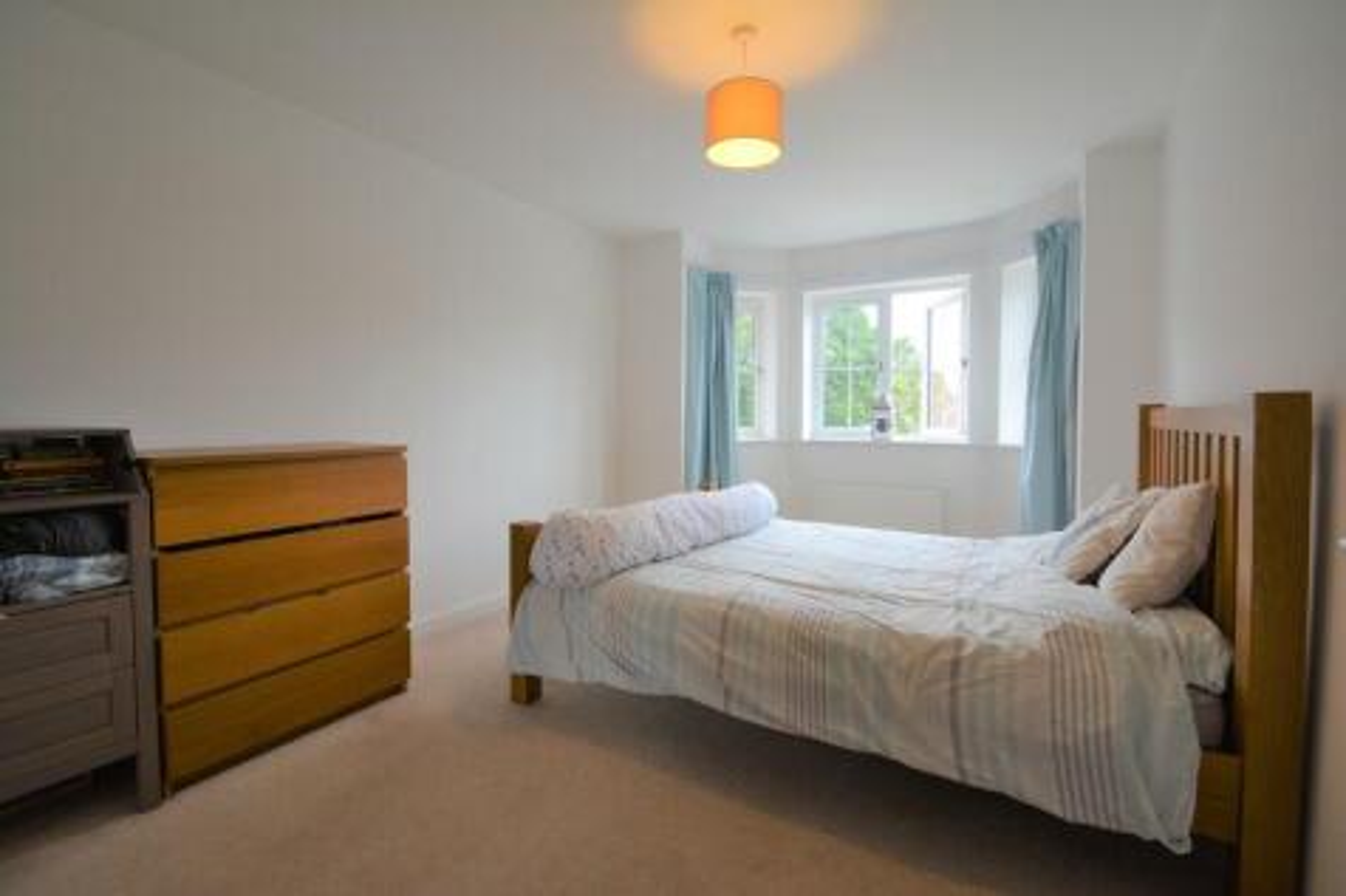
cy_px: 448
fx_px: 561
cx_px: 673
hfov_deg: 100.4
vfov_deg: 77.3
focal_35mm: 15
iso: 400
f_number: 5.6
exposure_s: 1/125
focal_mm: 10
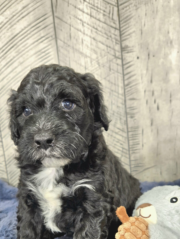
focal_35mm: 33
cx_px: 85
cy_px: 169
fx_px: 229
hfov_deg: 42.9
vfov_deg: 53.6
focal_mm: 5.4
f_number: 1.8
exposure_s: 1/120
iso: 64
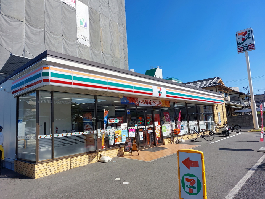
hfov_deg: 71.6
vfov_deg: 56.8
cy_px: 100
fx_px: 184
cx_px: 132
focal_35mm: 24
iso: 25
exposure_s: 1/1333
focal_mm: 5.23
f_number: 1.8
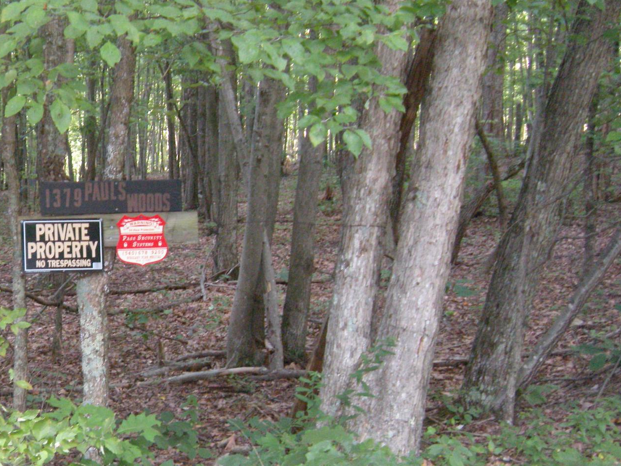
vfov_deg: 25.6
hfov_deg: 32.9
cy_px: 260
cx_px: 129
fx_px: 1022
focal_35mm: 57
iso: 351
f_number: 3.8
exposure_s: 1/43.8
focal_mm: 5.9
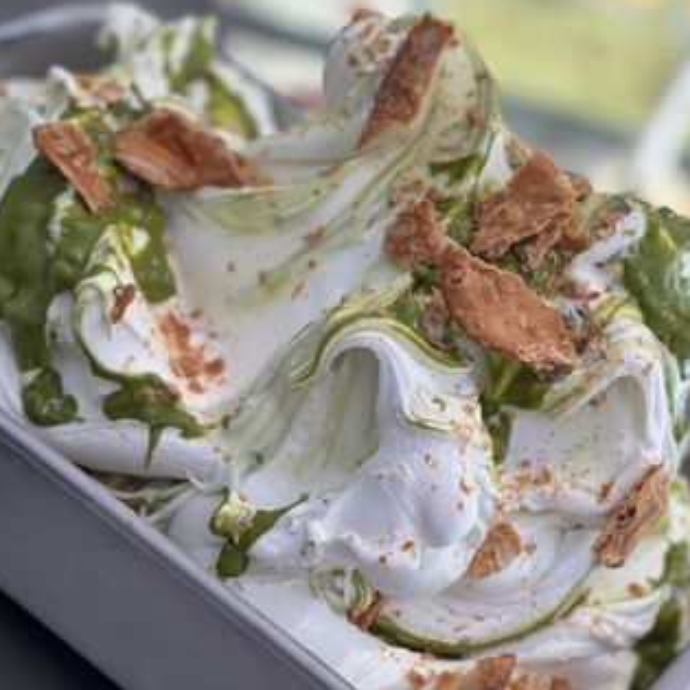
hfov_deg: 18.9
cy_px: 318
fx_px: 2075
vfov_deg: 18.9
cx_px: 344
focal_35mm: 92
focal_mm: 9
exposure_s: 1/64
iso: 80
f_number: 2.8
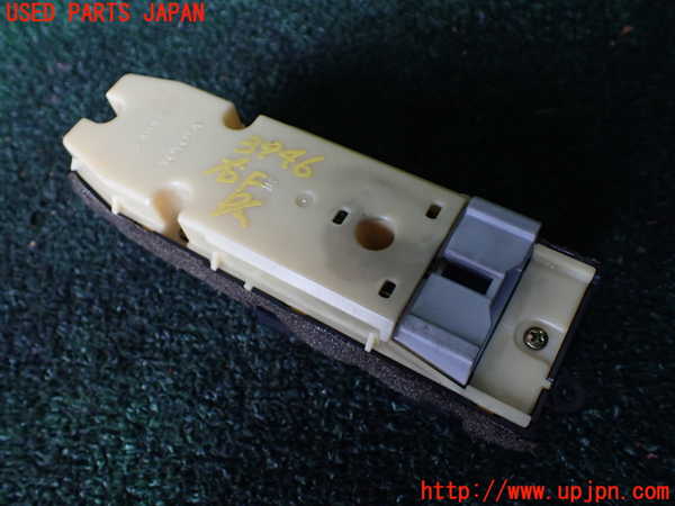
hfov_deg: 60.0
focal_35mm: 30
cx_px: 338
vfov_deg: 46.8
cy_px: 253
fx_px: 585
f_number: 2.3
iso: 400
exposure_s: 1/125
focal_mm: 5.4
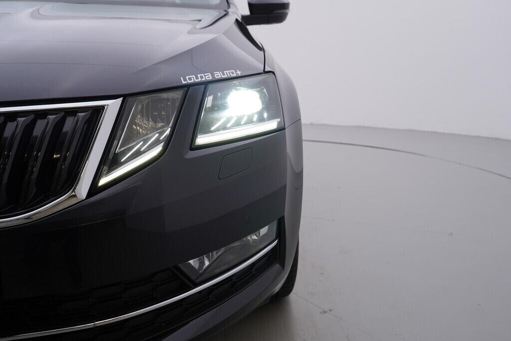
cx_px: 256
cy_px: 170
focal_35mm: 36
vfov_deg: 36.9
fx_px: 511
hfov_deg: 53.1
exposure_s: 1/100
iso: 125
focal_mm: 24
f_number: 4.5
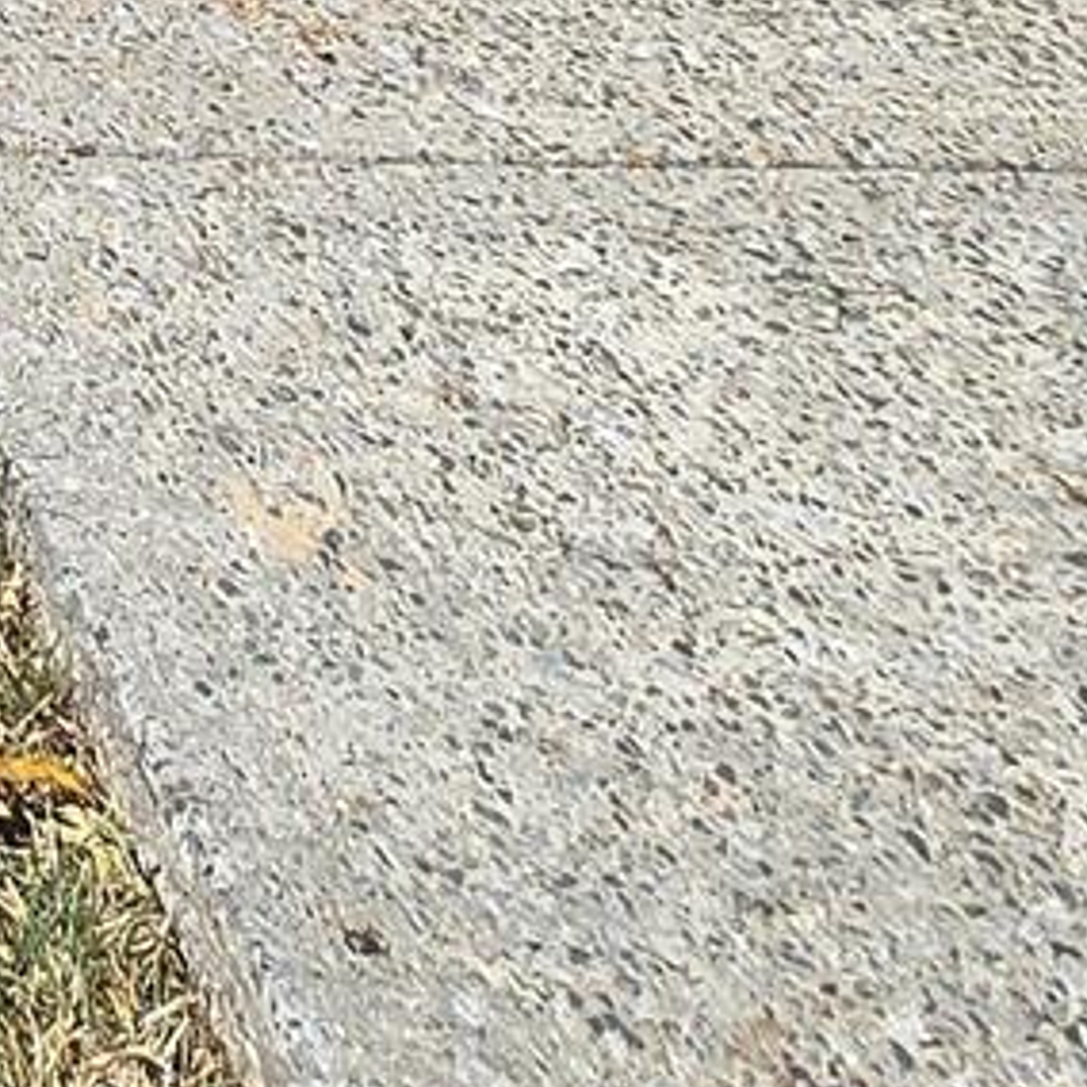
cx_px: -1271
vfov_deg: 14.3
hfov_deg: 15.3
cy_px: -1493
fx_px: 2949
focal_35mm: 83
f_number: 2.2
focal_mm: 2.2
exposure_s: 1/2000
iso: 50
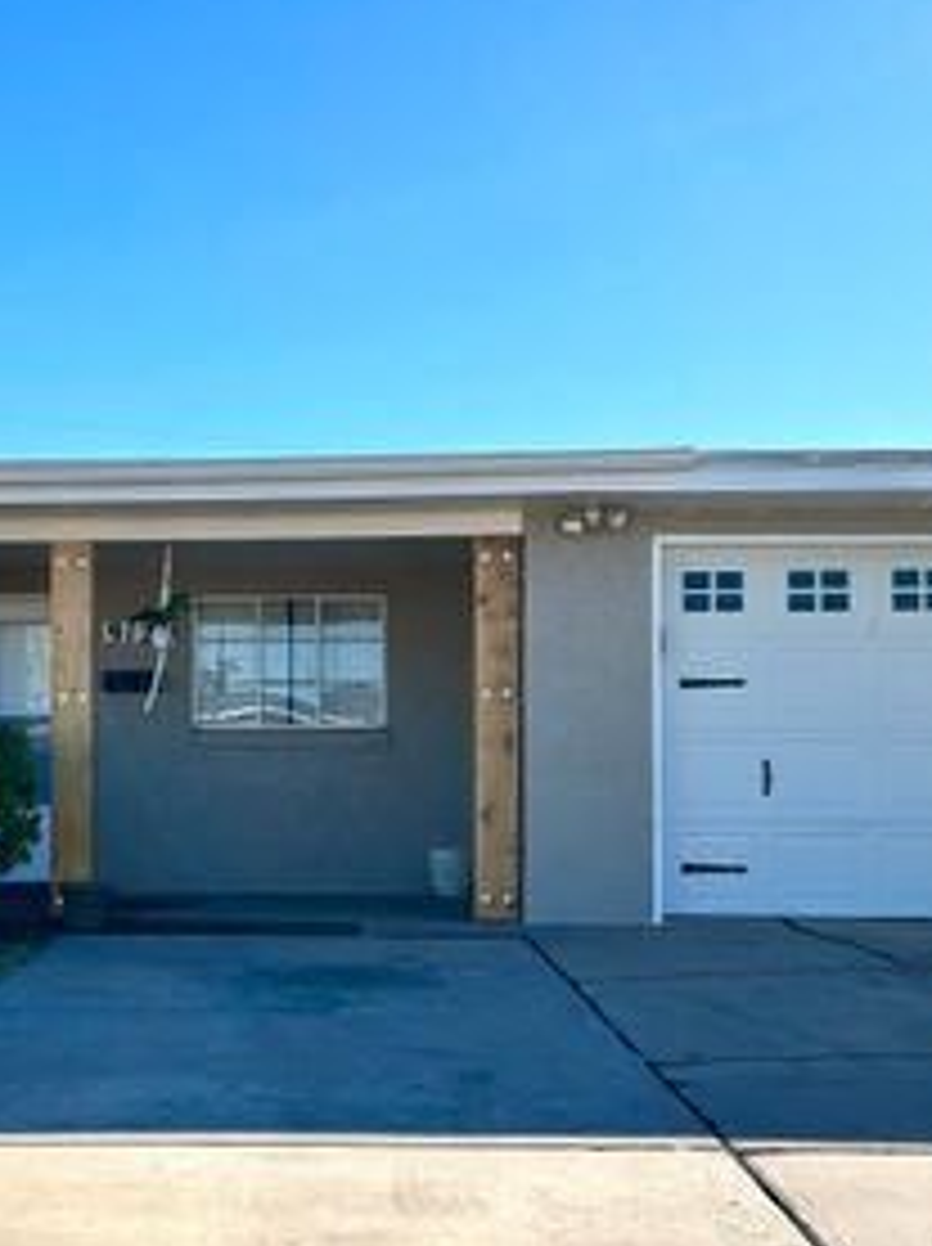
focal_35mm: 47
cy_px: 740
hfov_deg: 30.4
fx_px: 1691
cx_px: 252
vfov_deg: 40.3
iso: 50
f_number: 1.5
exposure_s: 1/3704
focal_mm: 5.7
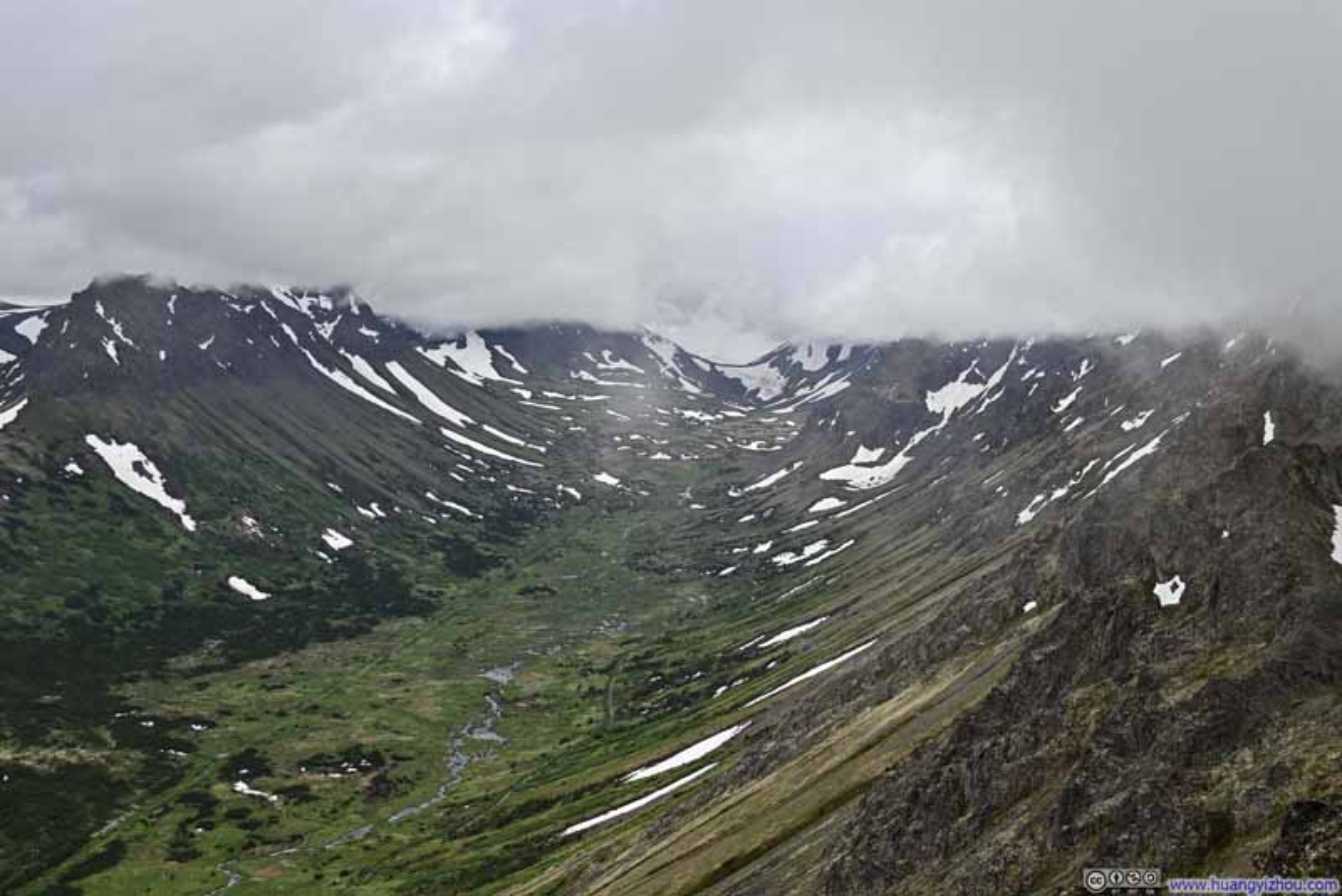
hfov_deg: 44.5
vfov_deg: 30.5
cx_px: 671
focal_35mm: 44
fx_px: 1641
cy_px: 448
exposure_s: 1/1250
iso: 100
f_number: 4.5
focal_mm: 44
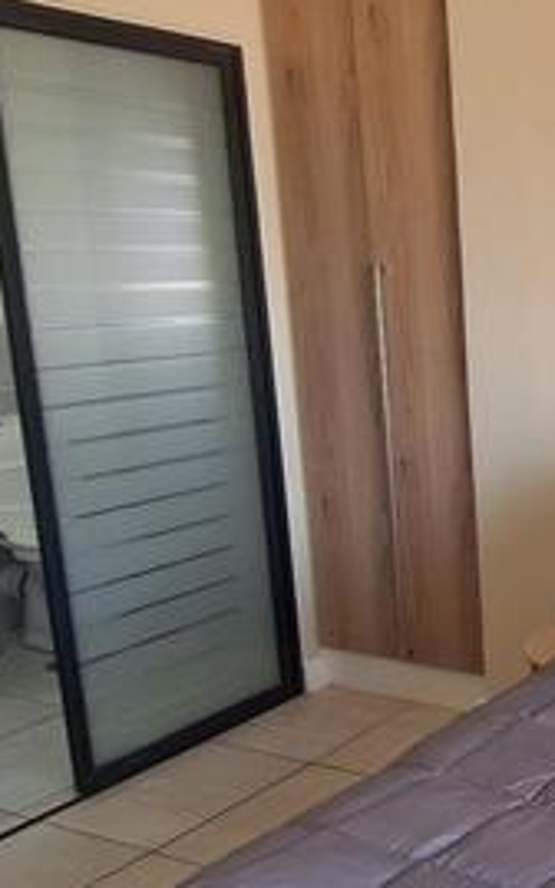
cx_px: 836
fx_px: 993
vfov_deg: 48.2
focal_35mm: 41
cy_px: 479
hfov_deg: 24.3
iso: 40
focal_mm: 1.74
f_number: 2.2
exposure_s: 1/50
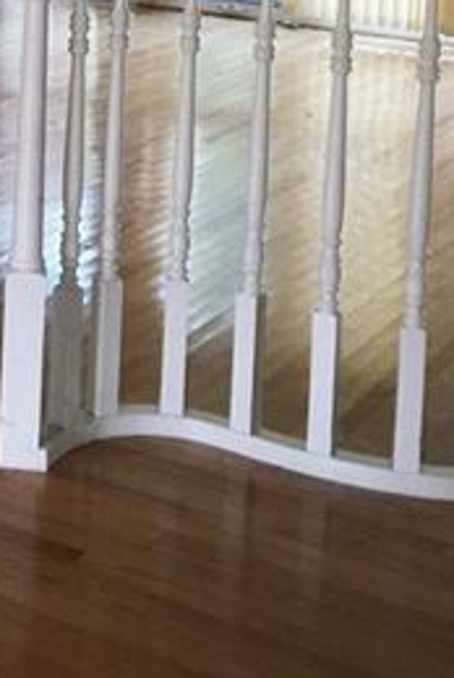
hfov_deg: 14.4
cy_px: -70
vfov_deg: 21.6
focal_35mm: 89
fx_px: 1679
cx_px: -224
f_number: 2.2
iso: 50
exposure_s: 1/30
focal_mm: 4.15
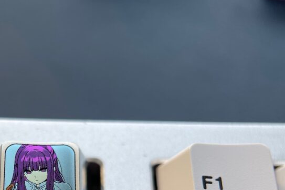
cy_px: 189
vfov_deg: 25.2
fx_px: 404
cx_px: 42
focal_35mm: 51
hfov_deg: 37.0
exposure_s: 1/121
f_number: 1.6
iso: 50
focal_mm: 5.1
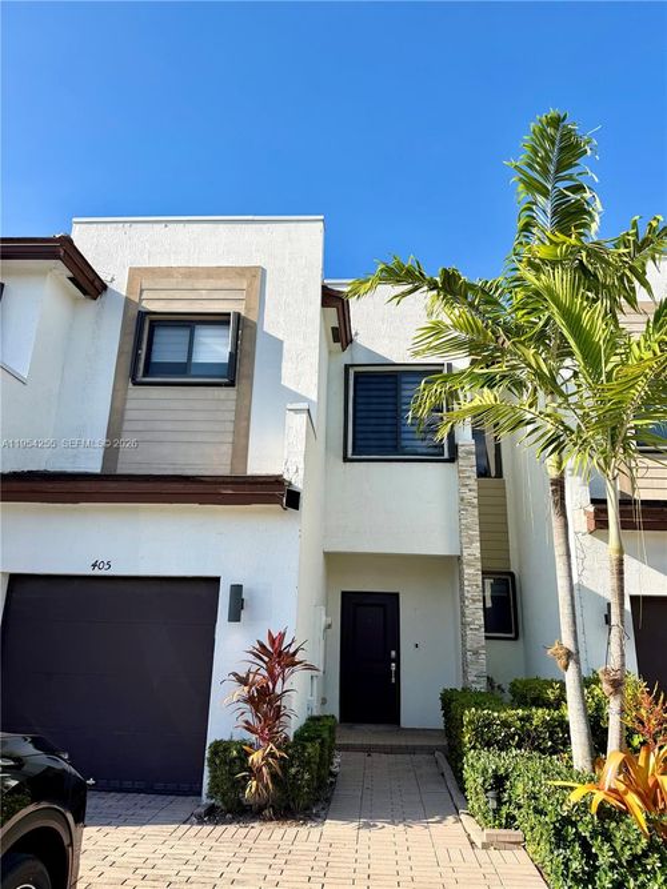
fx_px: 617
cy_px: 444
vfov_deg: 71.6
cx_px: 334
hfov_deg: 56.8
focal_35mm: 24
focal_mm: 6.76
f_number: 1.78
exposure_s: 1/3279
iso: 80
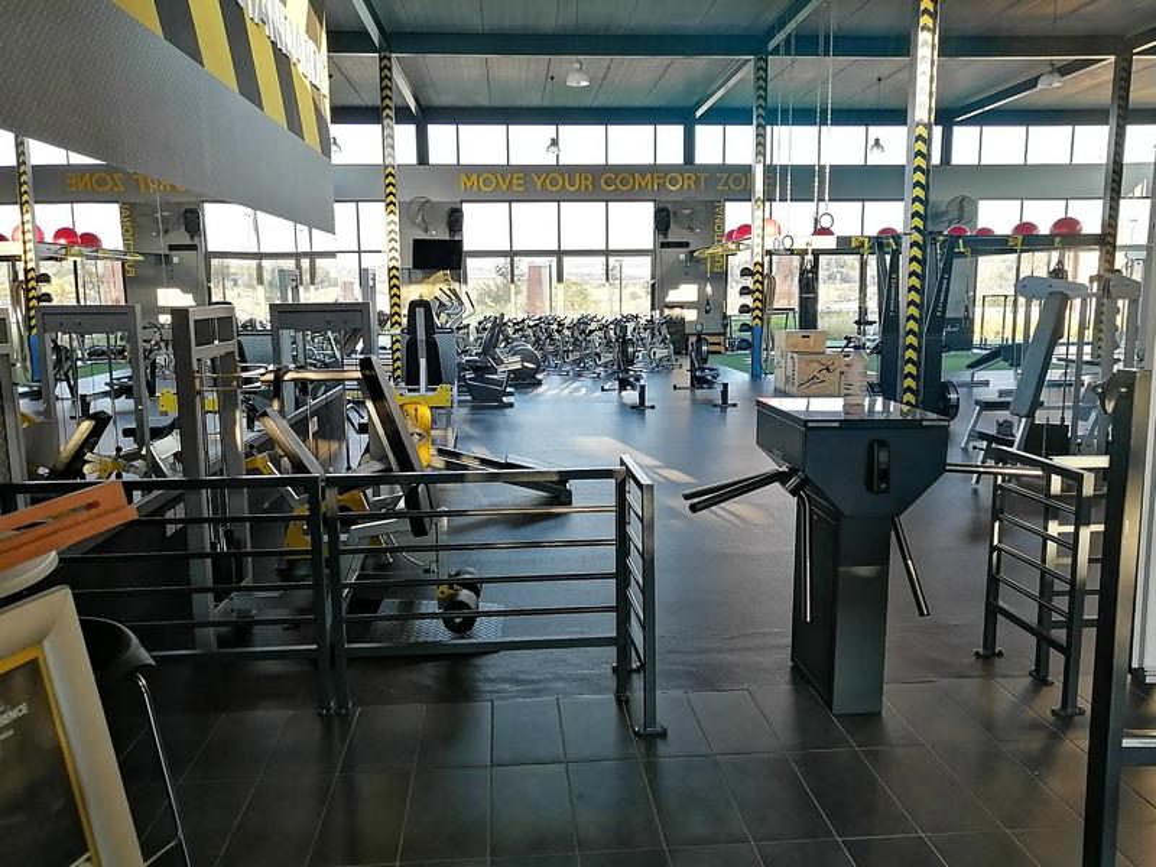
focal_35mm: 27
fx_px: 902
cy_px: 434
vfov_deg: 51.4
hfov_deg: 65.3
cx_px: 578
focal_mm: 3.62
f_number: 1.8
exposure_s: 4
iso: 50
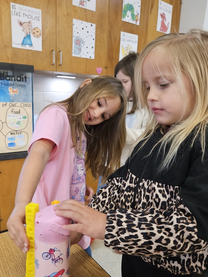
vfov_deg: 63.3
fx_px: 224
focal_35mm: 28
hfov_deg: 49.5
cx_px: 83
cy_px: 151
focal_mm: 5.4
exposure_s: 1/120
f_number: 1.8
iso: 500
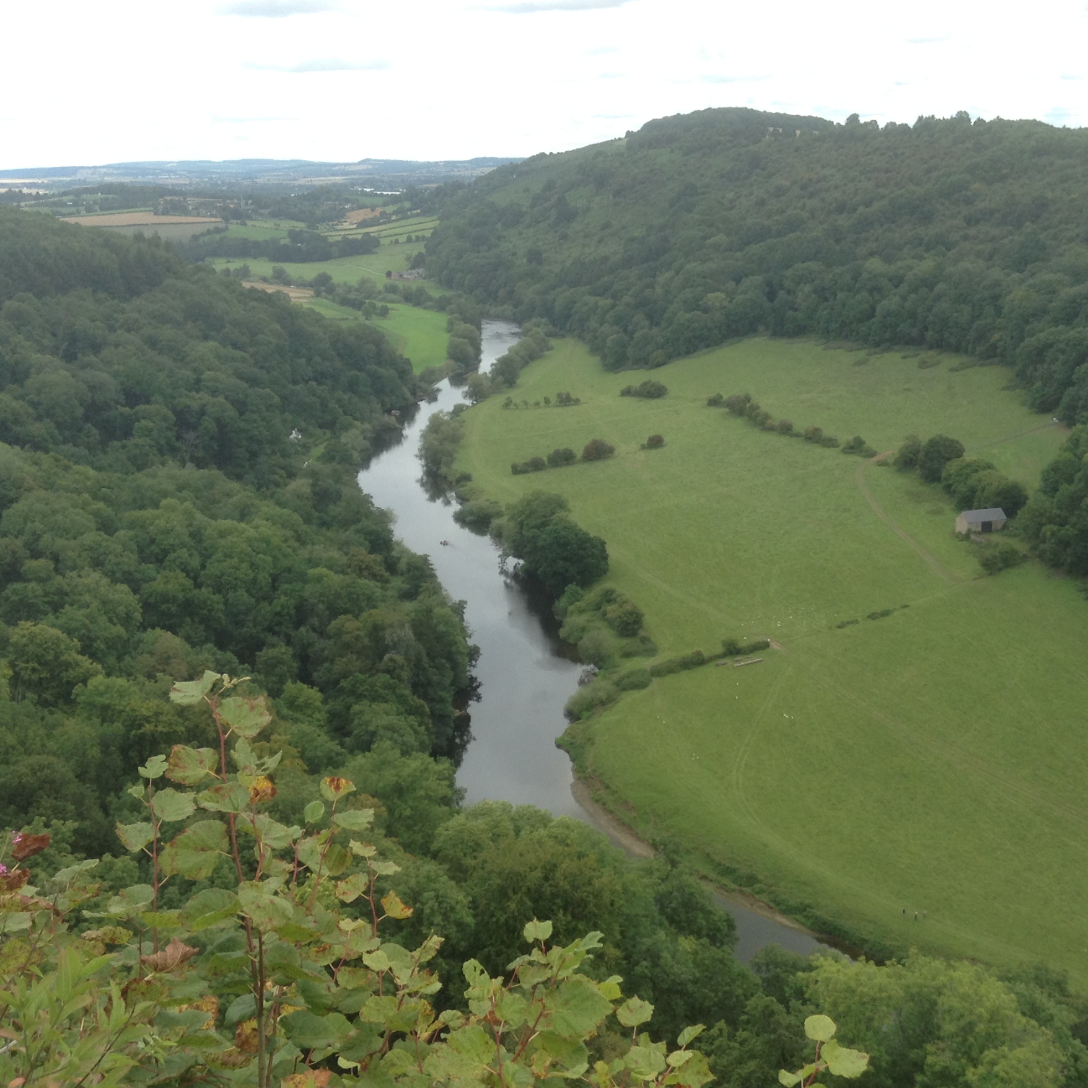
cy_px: 579
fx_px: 1529
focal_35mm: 43
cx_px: 562
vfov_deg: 39.2
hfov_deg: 39.2
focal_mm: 3.3
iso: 25
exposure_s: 1/397
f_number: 2.4
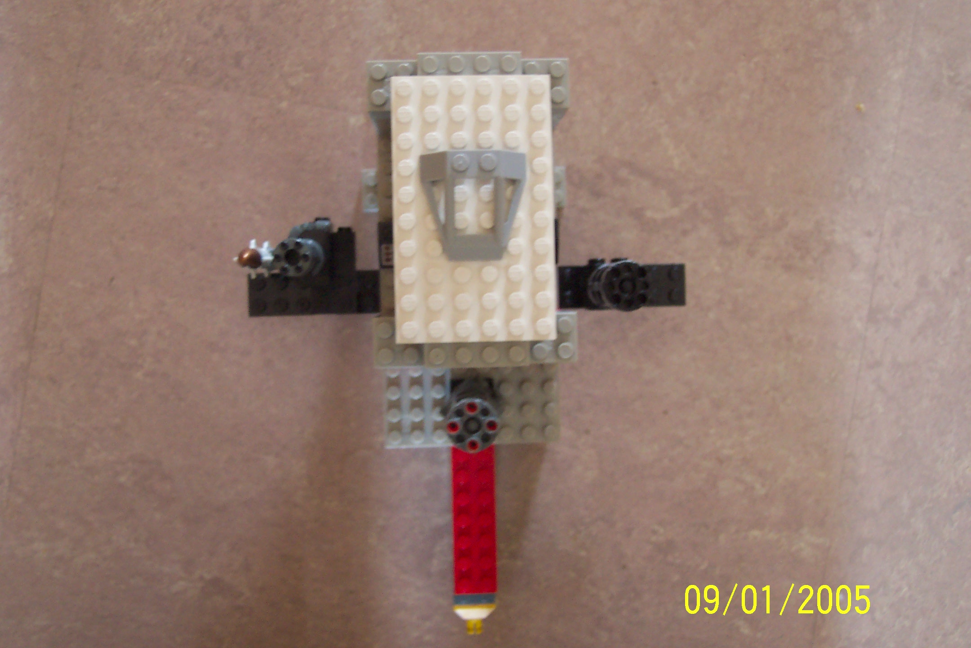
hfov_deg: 50.7
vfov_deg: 35.1
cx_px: 486
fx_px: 1025
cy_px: 324
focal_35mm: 38
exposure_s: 1/10
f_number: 2.8
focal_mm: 8
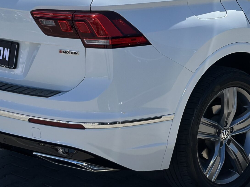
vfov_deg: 13.0
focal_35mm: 113
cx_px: 202
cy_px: 25
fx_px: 816
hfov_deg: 17.3
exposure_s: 1/7634
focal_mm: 6.86
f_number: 1.78
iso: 100
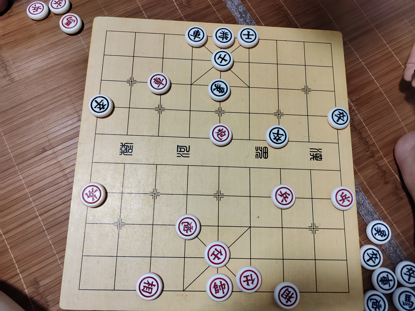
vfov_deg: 51.4
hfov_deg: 65.3
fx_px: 324
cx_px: 208
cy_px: 156
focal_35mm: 27
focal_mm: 6.14
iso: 4000
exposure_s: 1/100
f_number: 1.8
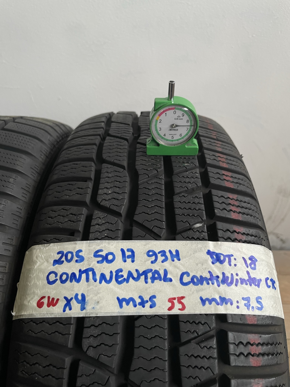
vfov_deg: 67.3
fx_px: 290
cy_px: 194
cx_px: 145
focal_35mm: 26
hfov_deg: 53.1
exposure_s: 1/50
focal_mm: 4.2
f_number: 1.6
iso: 80
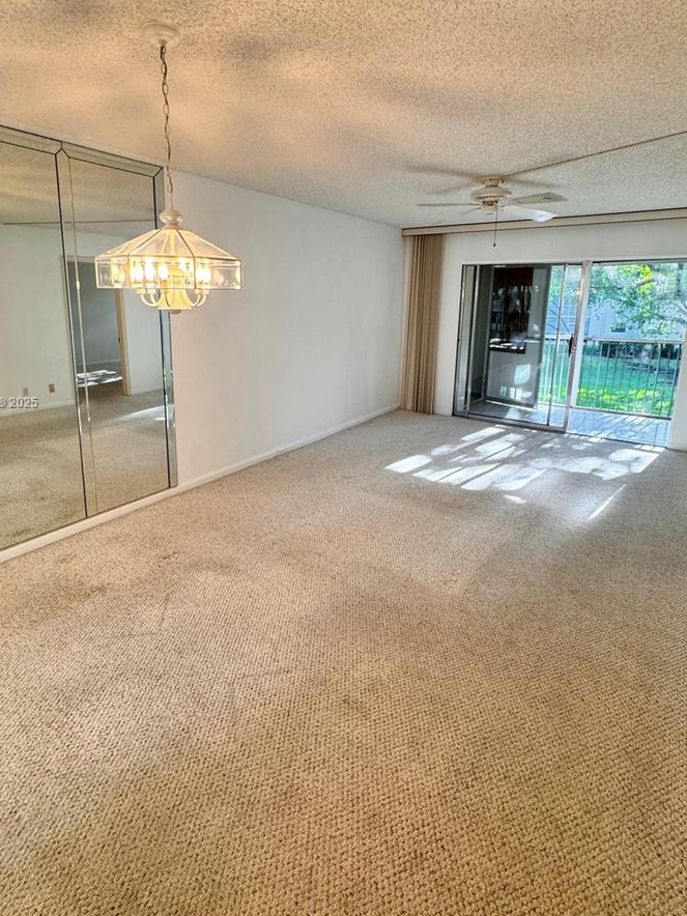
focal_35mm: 19
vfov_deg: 84.3
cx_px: 314
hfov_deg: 68.6
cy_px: 403
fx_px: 503
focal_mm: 2.22
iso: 200
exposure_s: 1/120
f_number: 2.2
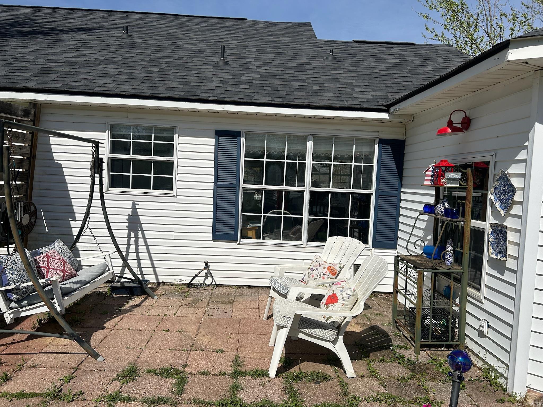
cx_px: 272
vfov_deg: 53.1
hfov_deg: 67.3
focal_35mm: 26
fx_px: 408
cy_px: 204
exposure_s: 1/10309
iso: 50
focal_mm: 5.7
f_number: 1.5
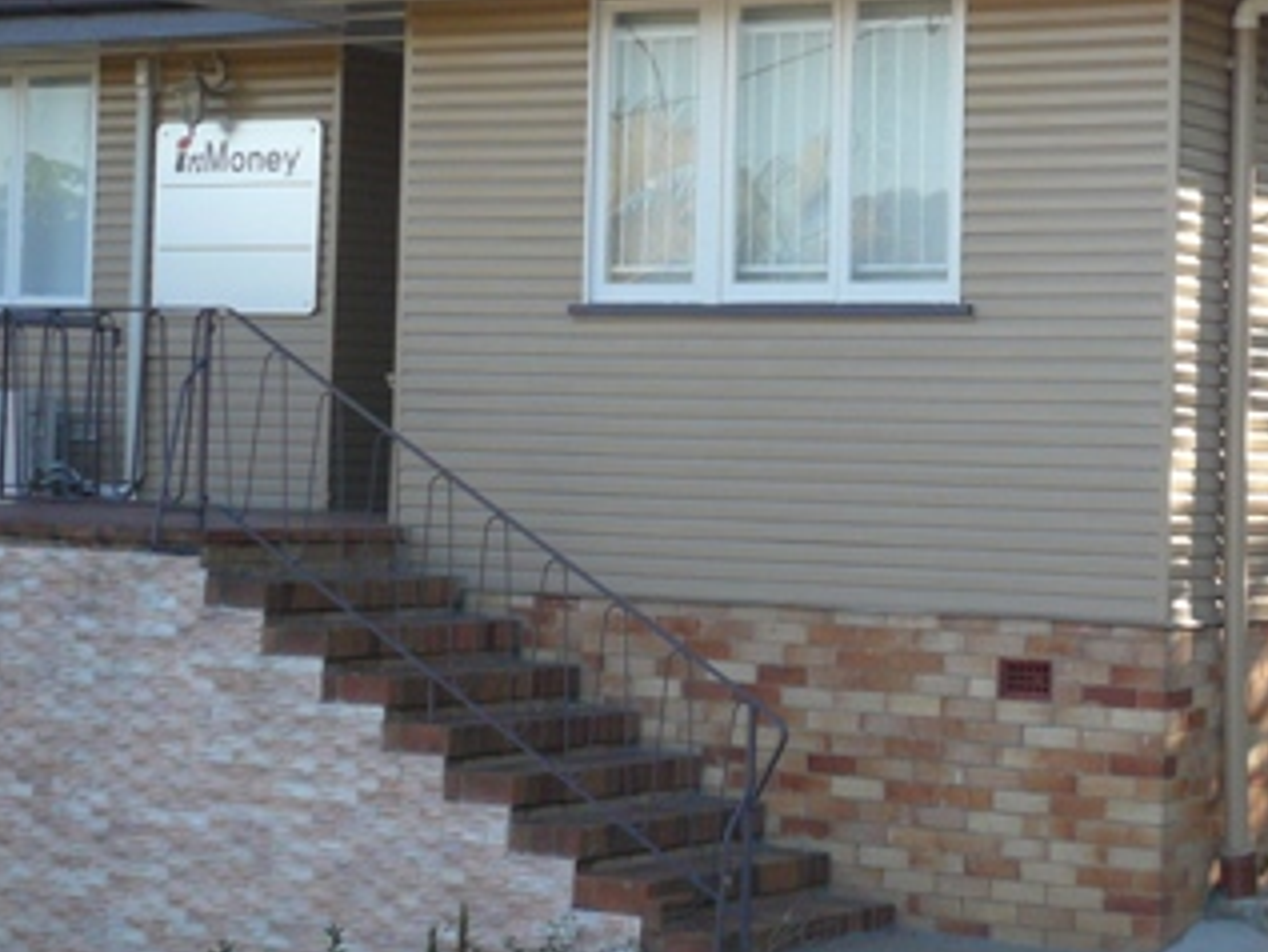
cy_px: 284
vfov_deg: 14.9
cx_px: 884
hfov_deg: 19.7
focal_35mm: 99
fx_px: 3628
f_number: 3.6
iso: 100
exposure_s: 1/200
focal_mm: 8.1
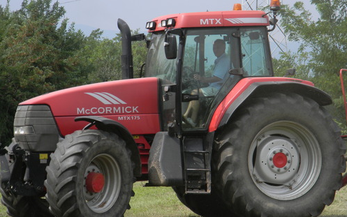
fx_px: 1845
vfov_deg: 6.7
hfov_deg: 10.7
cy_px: 114
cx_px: 174
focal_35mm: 195
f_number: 5.2
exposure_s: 1/420
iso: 80
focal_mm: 33.1
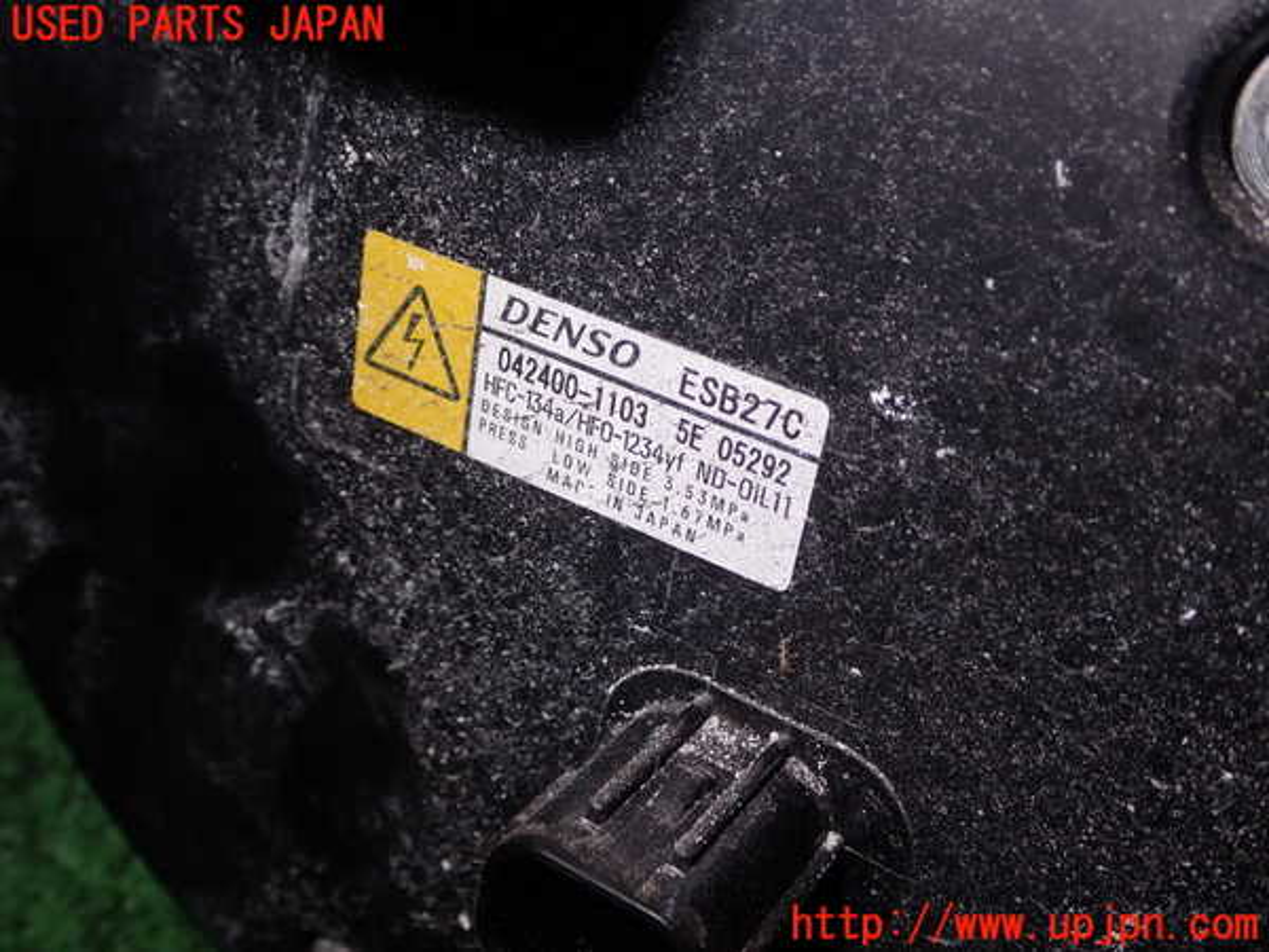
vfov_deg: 32.9
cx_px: 634
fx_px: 1613
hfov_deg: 42.9
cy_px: 476
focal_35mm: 44
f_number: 11
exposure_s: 1/40
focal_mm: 7.84
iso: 200
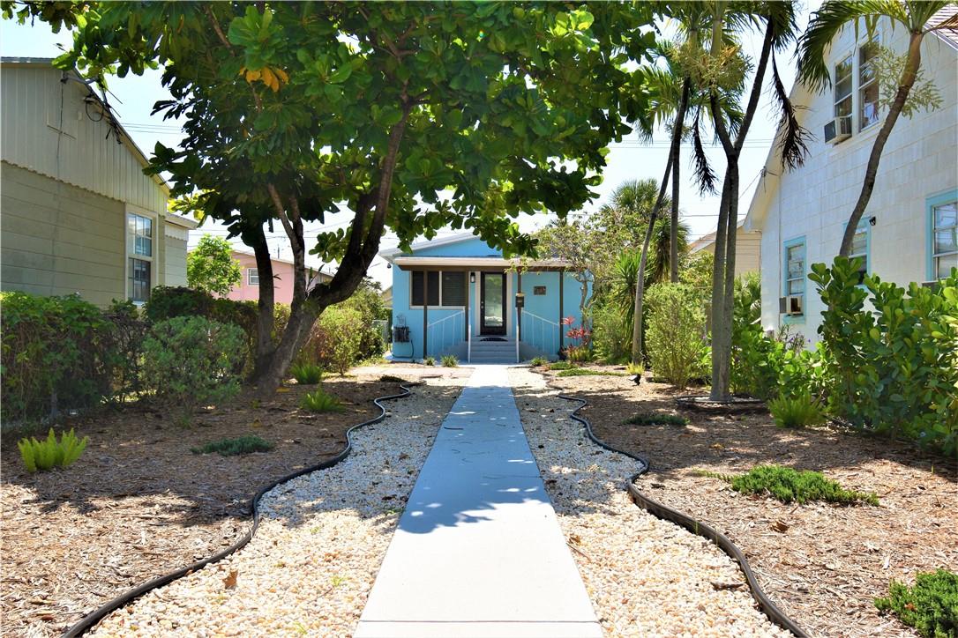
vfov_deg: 43.6
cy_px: 319
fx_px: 798
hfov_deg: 61.9
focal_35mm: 30
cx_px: 479
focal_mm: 20
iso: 400
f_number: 11
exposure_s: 1/500
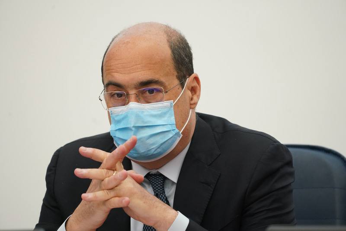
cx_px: 173
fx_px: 3846
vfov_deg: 3.4
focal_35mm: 400
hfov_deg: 5.2
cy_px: 116
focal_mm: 400
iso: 4000
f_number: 5.6
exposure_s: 1/160
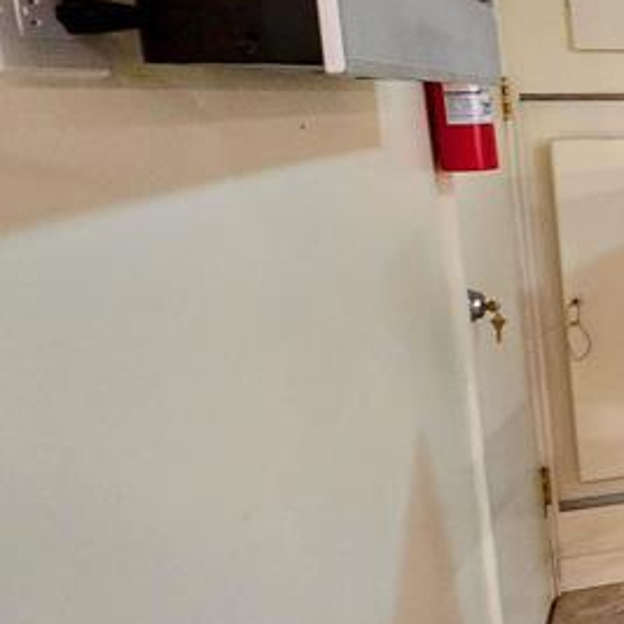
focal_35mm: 44
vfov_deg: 38.1
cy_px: 240
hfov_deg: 23.2
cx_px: 1084
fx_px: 897
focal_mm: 2.2
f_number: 2.2
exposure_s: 1/60
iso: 400
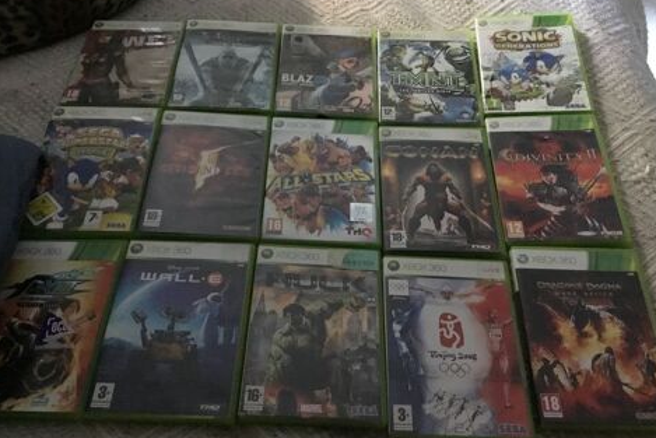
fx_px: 601
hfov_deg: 57.2
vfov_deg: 40.0
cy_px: 209
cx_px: 331
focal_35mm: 33
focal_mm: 3.3
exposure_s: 1/17
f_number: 2.4
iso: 800
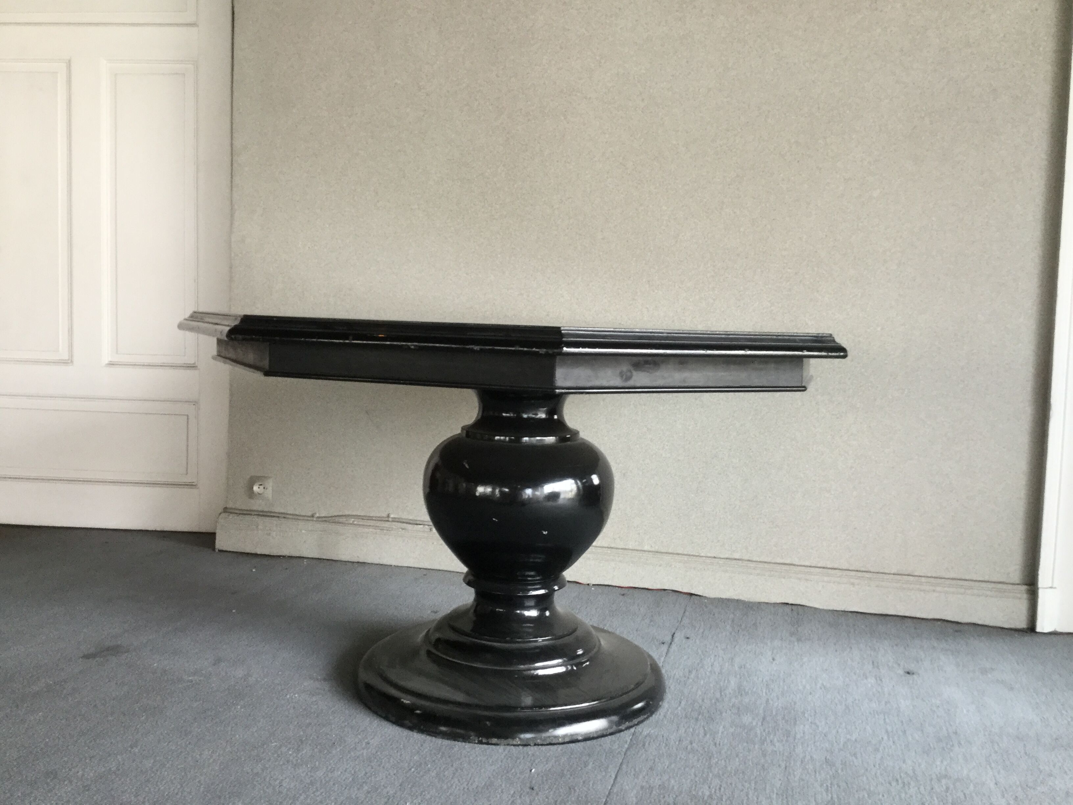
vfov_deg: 45.4
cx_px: 536
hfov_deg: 58.4
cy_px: 402
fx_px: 961
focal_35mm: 31
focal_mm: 3.3
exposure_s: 1/33
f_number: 2.4
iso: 125
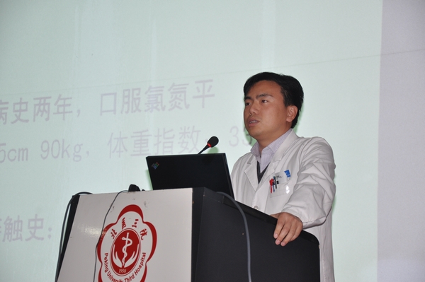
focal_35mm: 105
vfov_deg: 13.0
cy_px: 141
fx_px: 1239
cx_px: 212
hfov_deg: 19.5
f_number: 5.3
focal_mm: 70
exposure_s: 1/60
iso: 640
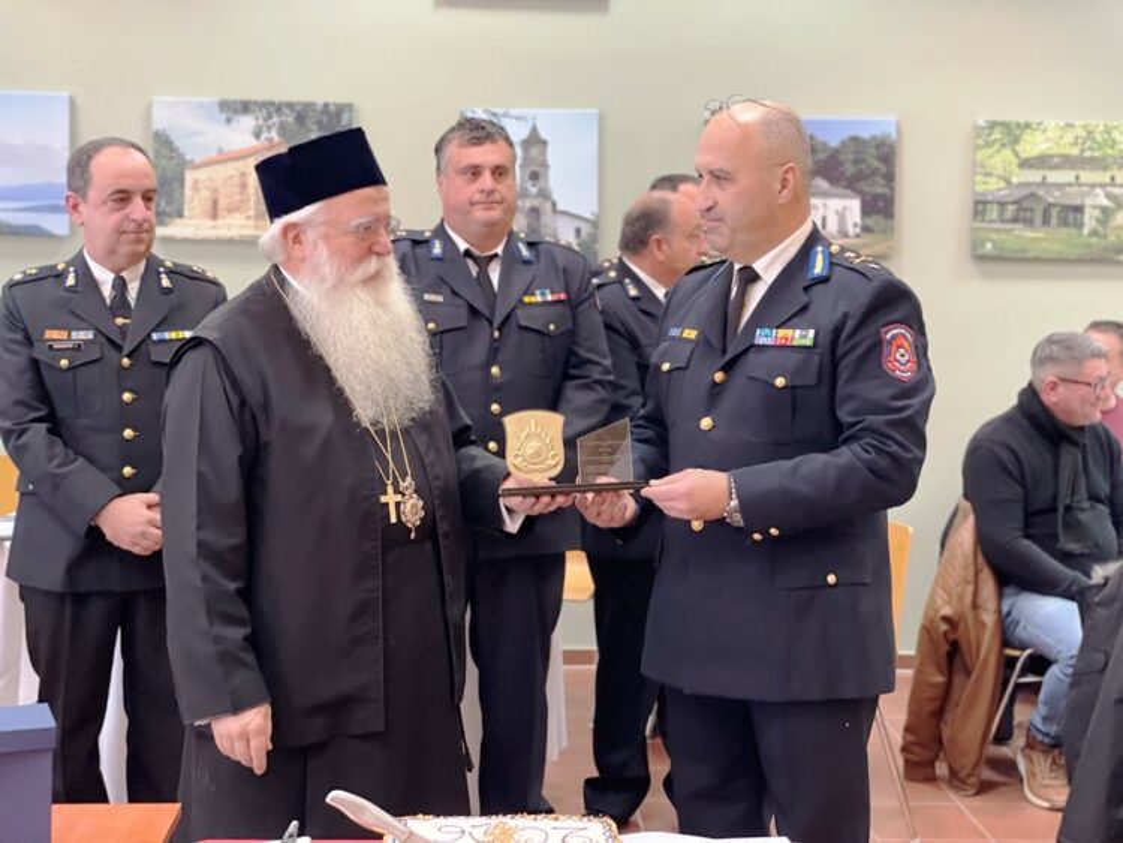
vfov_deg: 28.0
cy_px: 422
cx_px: 562
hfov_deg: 36.8
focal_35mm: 52
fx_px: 1688
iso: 250
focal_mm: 6
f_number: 2
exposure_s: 1/33
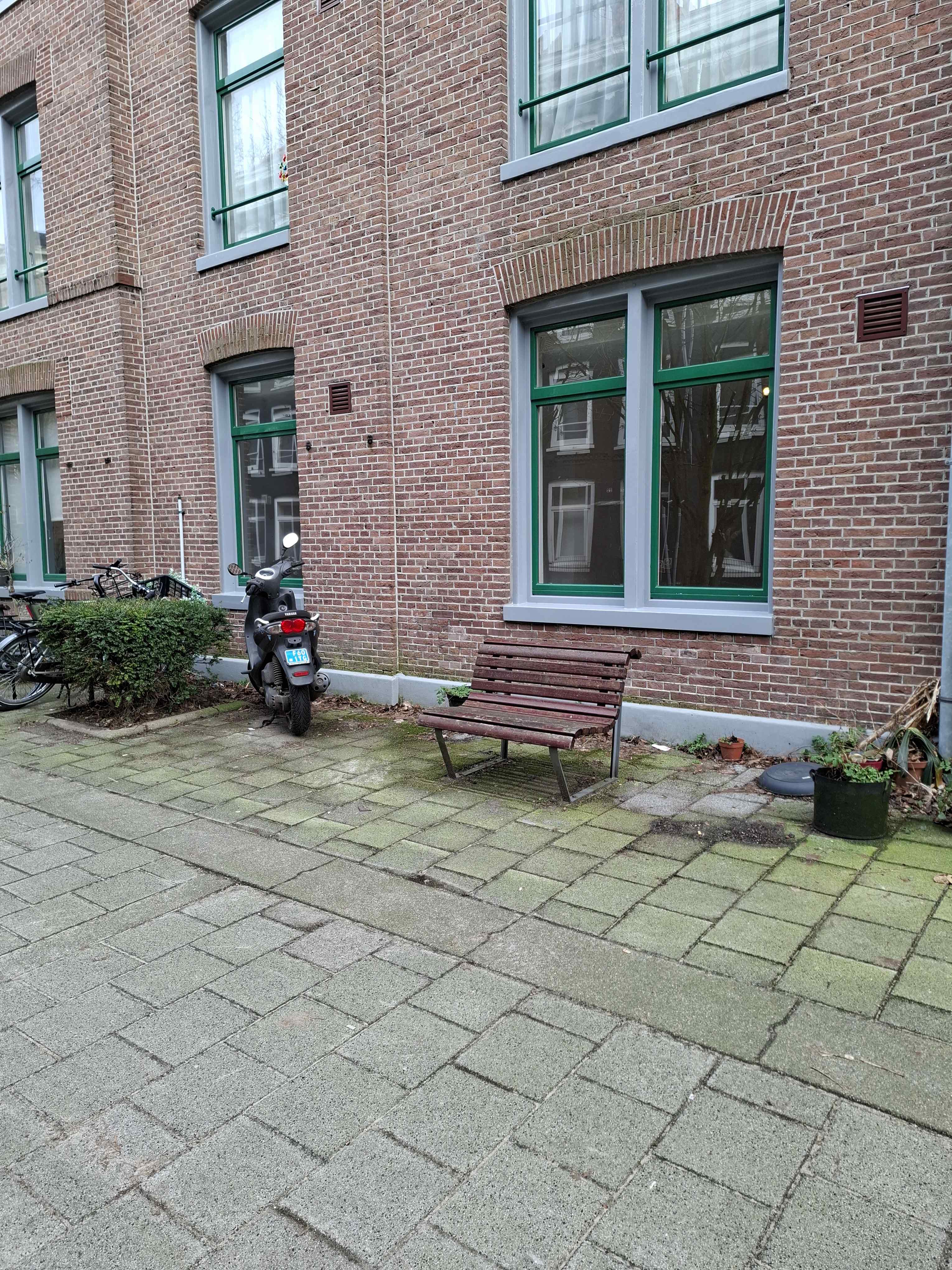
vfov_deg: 73.9
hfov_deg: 58.9
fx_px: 843
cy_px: 635
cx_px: 476
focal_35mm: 23
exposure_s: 1/138
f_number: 1.8
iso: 50
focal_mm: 5.54
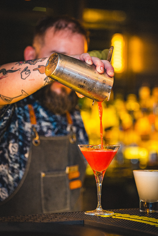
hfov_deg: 11.4
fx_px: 790
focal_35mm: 120
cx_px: 86
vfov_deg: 17.1
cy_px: 120
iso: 400
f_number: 2.8
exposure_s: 1/50
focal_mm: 109
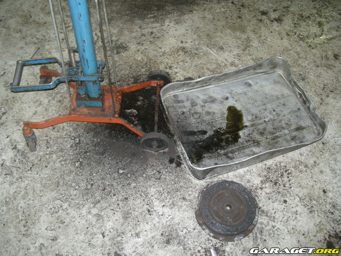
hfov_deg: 52.6
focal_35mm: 35
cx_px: 170
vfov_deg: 40.7
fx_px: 345
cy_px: 128
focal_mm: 5.7
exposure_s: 1/60
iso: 205
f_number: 2.8
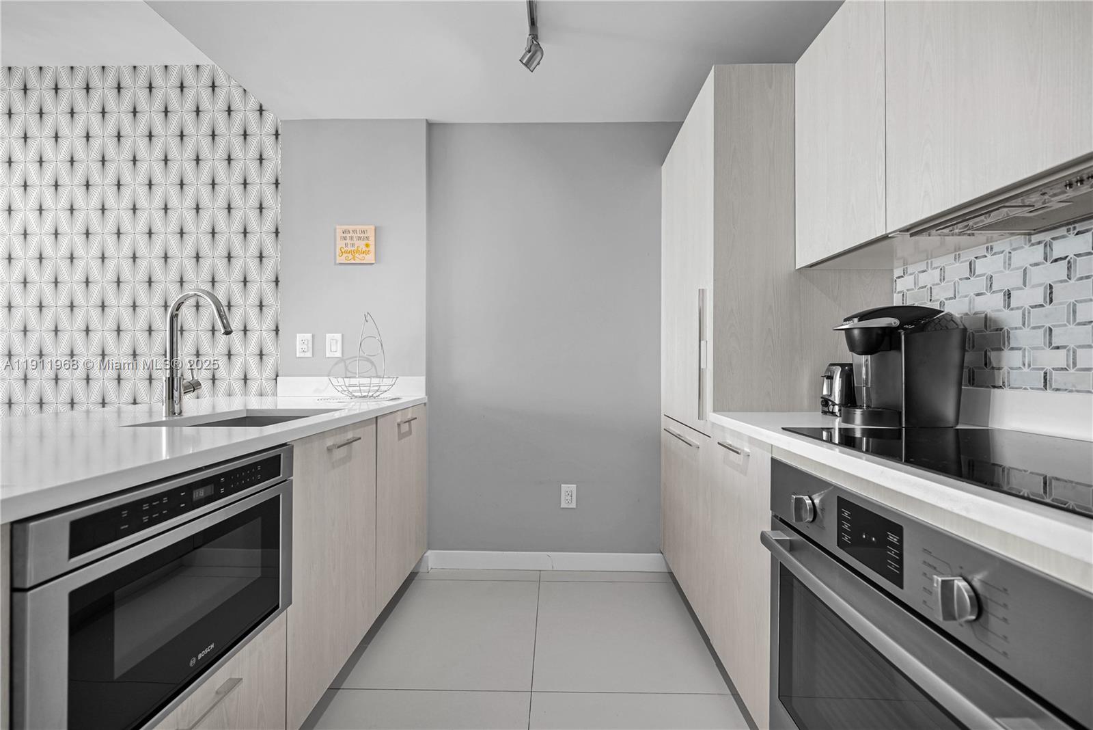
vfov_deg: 81.3
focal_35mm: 14
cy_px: 365
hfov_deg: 104.2
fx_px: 425
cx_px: 546
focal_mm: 14
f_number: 4
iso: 250
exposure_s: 1/15
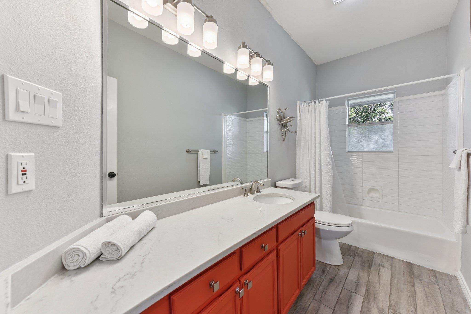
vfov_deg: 81.2
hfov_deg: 104.2
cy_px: 157
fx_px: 183
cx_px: 236
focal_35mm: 14
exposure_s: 1/8
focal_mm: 14
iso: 140
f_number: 8
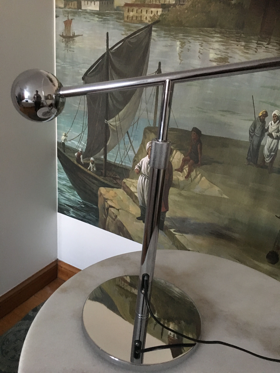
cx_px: 140
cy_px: 186
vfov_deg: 61.7
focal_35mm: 29
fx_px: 313
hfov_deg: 48.2
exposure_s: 1/17
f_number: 2.2
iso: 500
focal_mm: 4.15
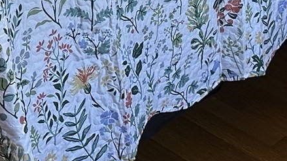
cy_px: -138
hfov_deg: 17.4
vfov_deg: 9.4
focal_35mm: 122
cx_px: 60
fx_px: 928
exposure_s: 1/103
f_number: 1.78
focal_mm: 6.86
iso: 250
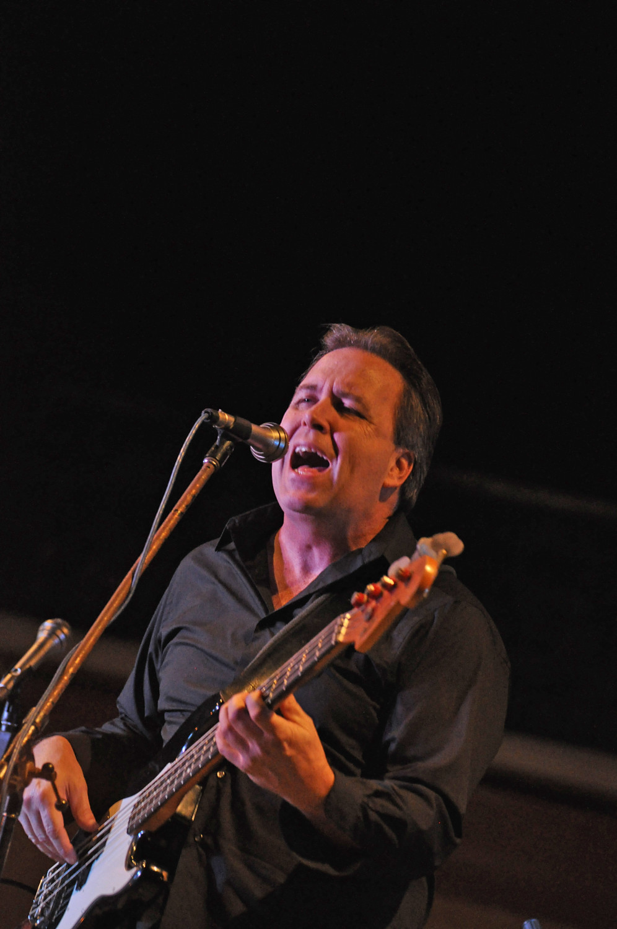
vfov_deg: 10.2
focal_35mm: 202
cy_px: 464
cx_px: 308
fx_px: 5220
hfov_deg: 6.8
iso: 1600
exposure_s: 1/80
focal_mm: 135
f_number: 4.8
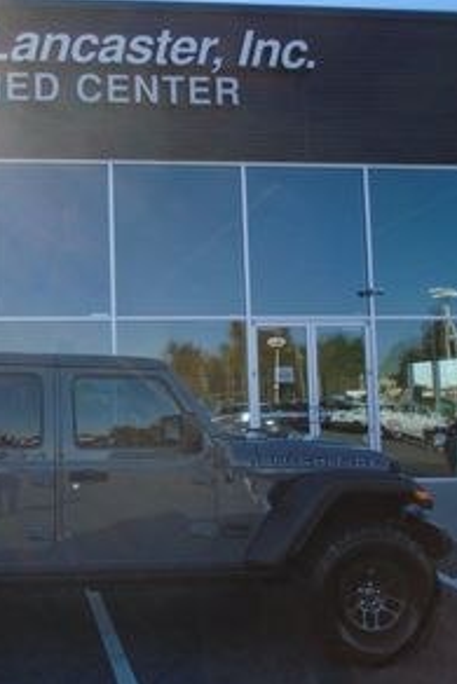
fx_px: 704
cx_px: 80
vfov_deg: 51.9
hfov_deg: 34.7
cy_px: 349
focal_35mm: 37
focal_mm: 4.6
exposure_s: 1/640
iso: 100
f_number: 3.2
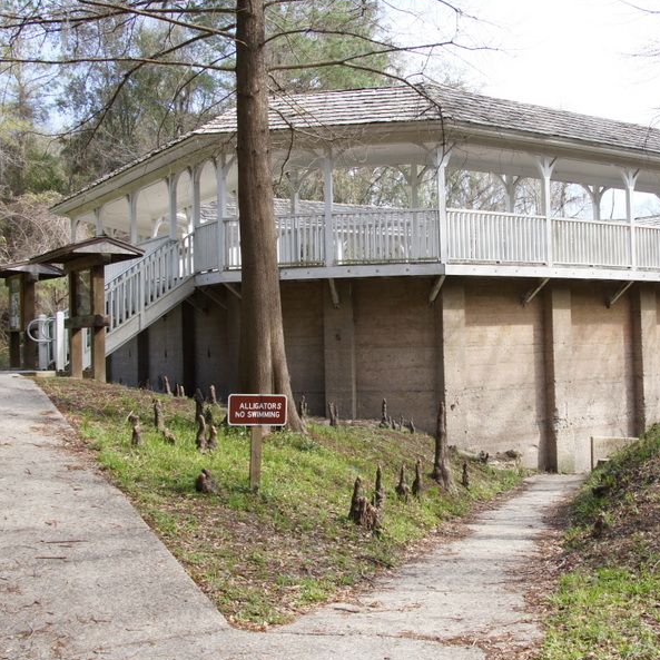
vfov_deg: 39.2
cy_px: 326
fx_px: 928
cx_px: 433
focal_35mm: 43
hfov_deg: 38.8
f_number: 9
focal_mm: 22
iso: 200
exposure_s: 1/80
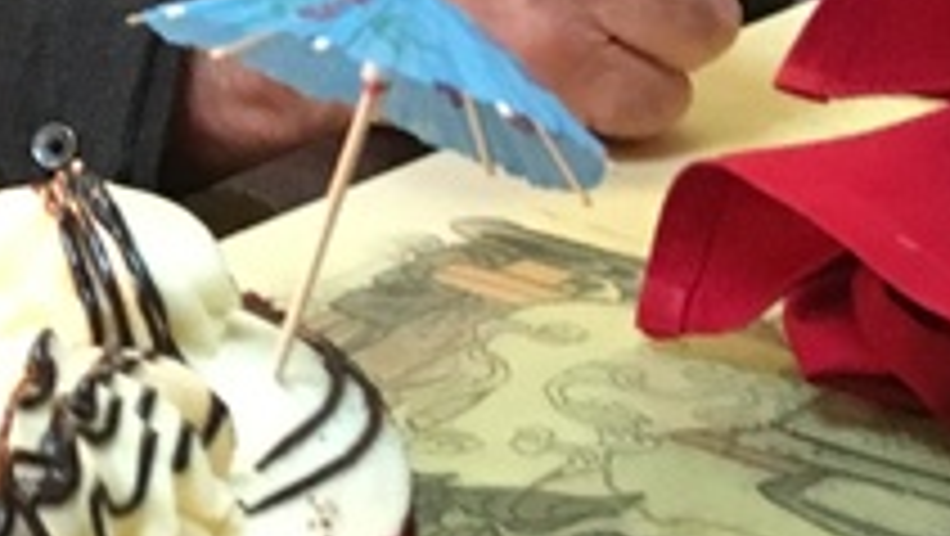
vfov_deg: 8.7
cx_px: -741
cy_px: -338
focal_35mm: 136
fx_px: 3428
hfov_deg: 14.1
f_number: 2.2
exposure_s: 1/30
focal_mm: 4.15
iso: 200
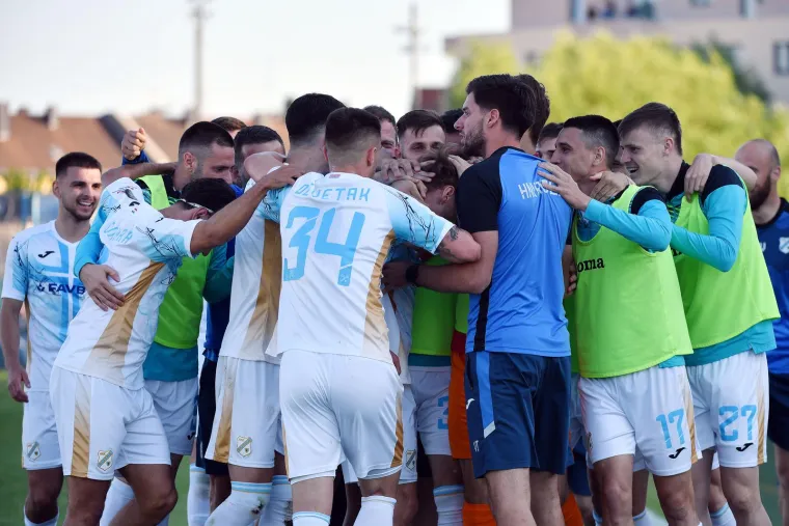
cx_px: 394
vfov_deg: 6.9
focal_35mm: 200
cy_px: 263
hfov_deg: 10.3
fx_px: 4384
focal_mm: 200
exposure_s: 1/500
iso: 140
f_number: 5
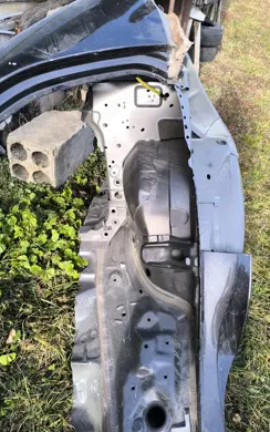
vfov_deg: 72.5
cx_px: 154
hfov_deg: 49.2
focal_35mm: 25
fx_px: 294
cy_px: 212
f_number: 1.65
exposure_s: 1/200
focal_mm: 6.14
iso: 50
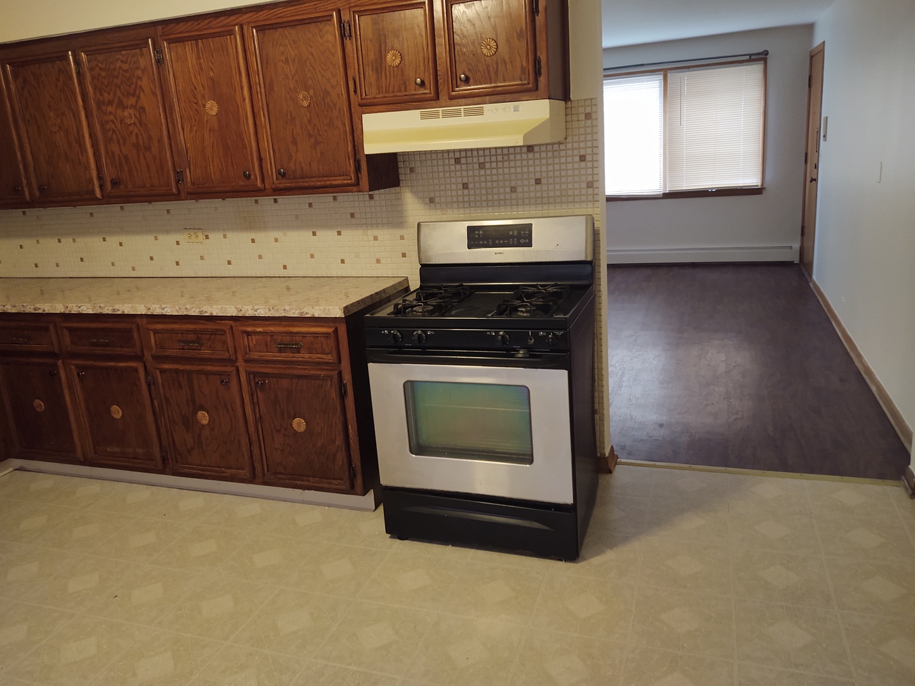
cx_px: 458
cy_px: 343
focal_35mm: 27
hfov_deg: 65.3
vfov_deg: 51.4
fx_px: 714
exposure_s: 1/33
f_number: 1.7
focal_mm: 4.75
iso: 338
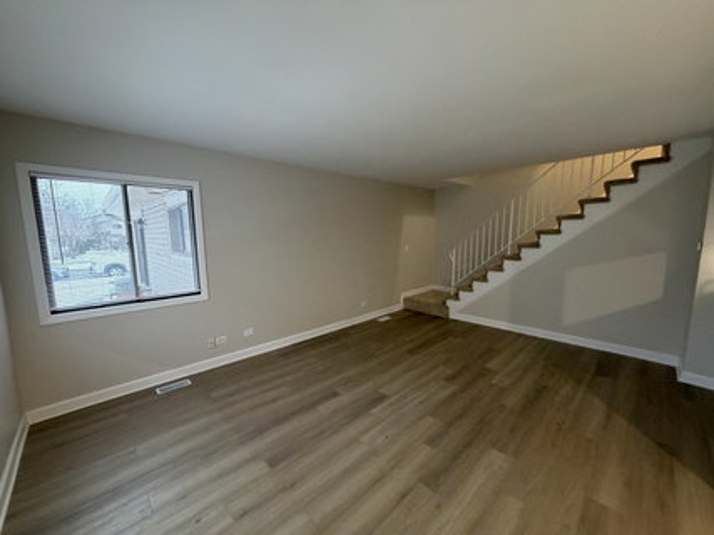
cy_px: 268
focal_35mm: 14
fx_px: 289
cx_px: 357
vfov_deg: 85.6
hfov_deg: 102.1
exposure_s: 1/60
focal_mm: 2.22
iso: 400
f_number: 2.2
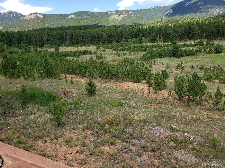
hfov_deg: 67.3
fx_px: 169
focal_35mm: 26
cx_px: 112
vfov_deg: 53.1
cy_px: 84
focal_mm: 4.3
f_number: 2.4
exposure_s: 1/556
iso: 50
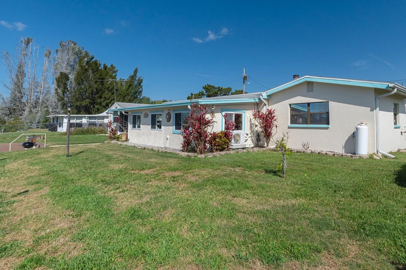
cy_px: 119
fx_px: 237
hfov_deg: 80.8
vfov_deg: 59.3
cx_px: 230
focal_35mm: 21
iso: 500
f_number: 8
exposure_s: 1/1000
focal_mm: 12
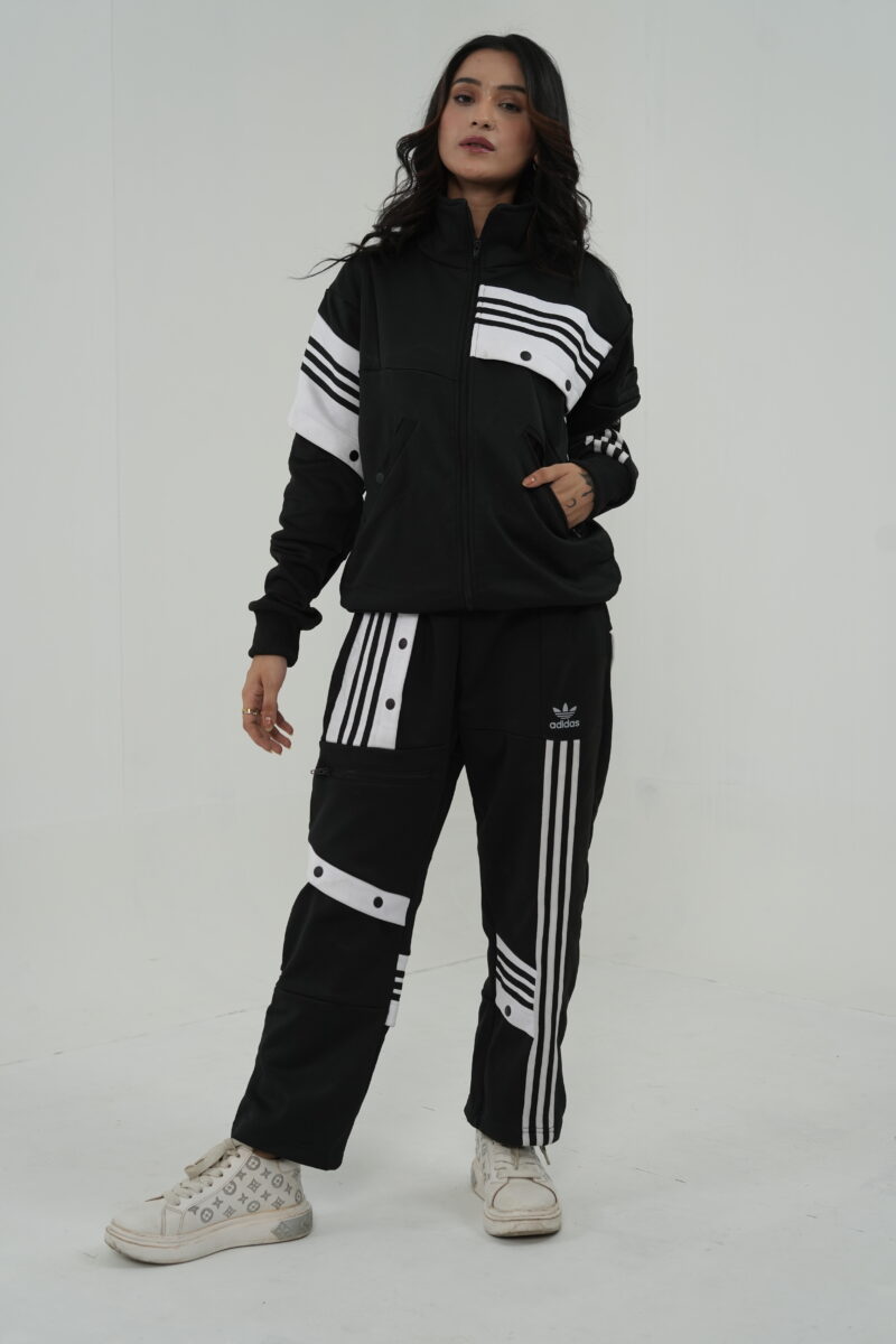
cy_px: 672
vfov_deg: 39.6
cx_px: 448
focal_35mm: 50
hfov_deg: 27.0
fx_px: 1867
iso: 400
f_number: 4
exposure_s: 1/250
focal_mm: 50
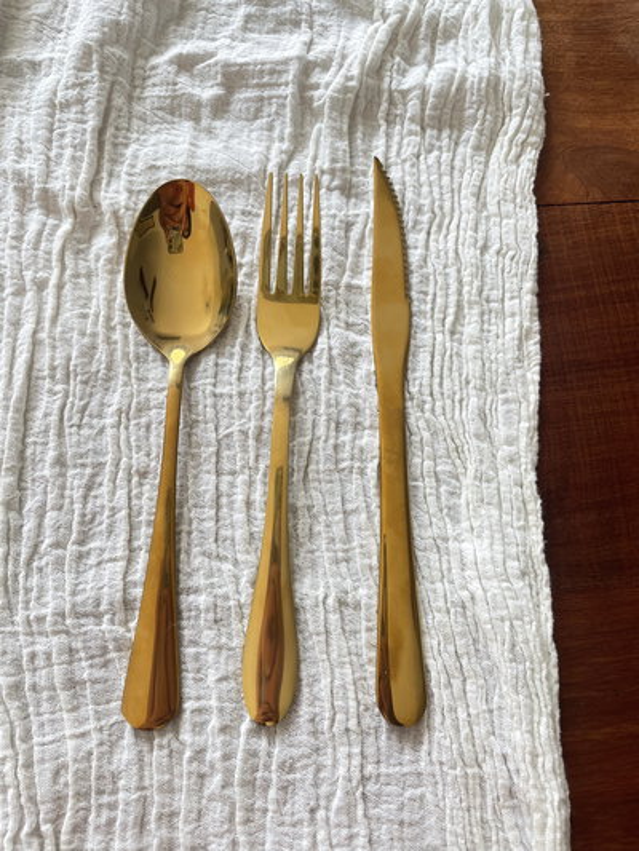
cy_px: 426
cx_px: 320
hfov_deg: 53.1
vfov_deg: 67.3
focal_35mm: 26
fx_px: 640
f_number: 1.6
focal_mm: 4.2
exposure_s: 1/121
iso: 100
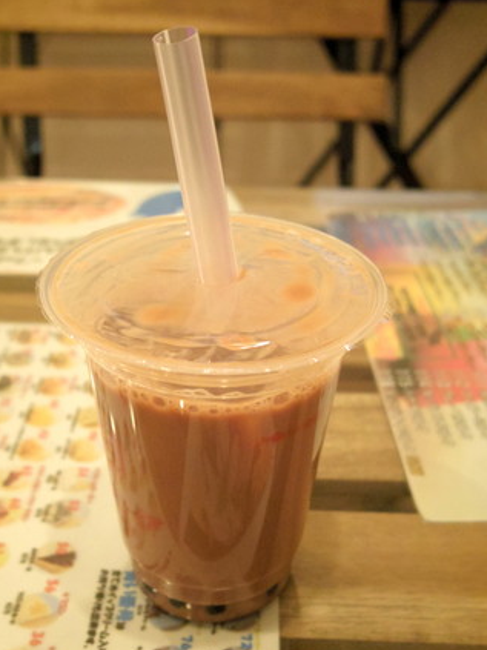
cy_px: 326
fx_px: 901
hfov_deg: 30.3
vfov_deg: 39.7
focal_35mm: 48
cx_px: 244
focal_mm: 8.5
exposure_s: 1/60
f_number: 1.9
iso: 800
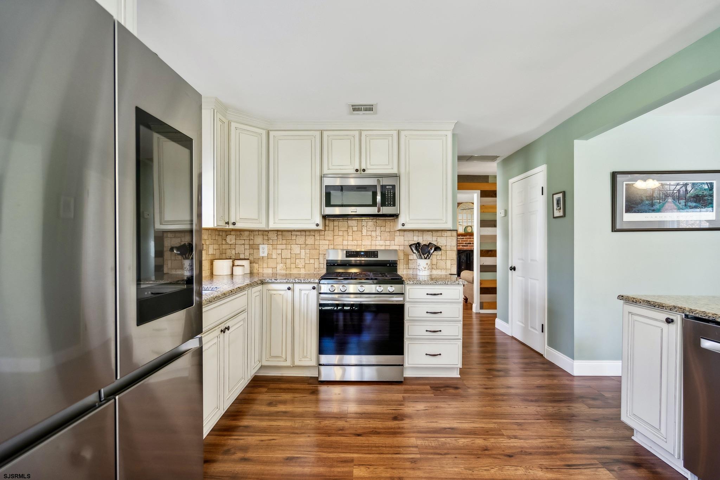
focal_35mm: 16
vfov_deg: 73.7
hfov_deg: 96.7
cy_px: 240
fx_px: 320
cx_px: 360
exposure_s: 1/60
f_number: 4
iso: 500
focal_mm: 16
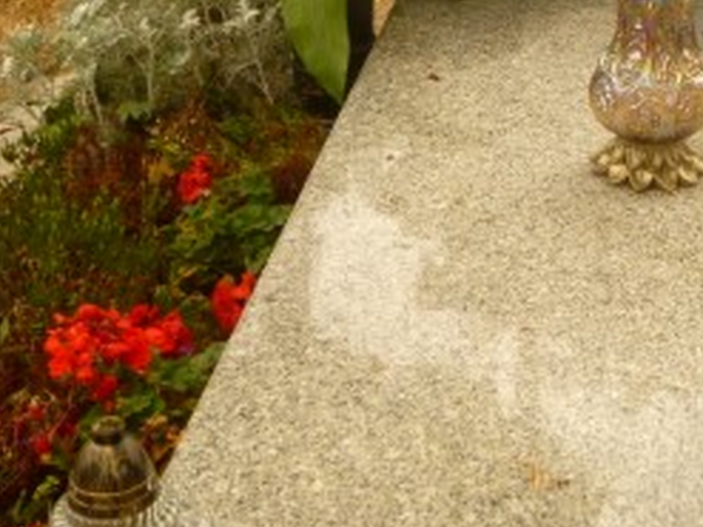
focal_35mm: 83
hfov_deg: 23.0
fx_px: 1685
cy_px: 88
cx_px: 620
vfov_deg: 17.6
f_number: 3.5
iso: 200
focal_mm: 5.7
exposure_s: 1/320
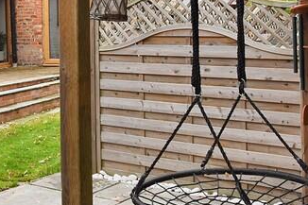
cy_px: 27
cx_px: -6
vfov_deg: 20.2
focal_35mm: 66
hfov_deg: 28.5
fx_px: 564
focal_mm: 14
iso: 100
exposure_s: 1/160
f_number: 6.3
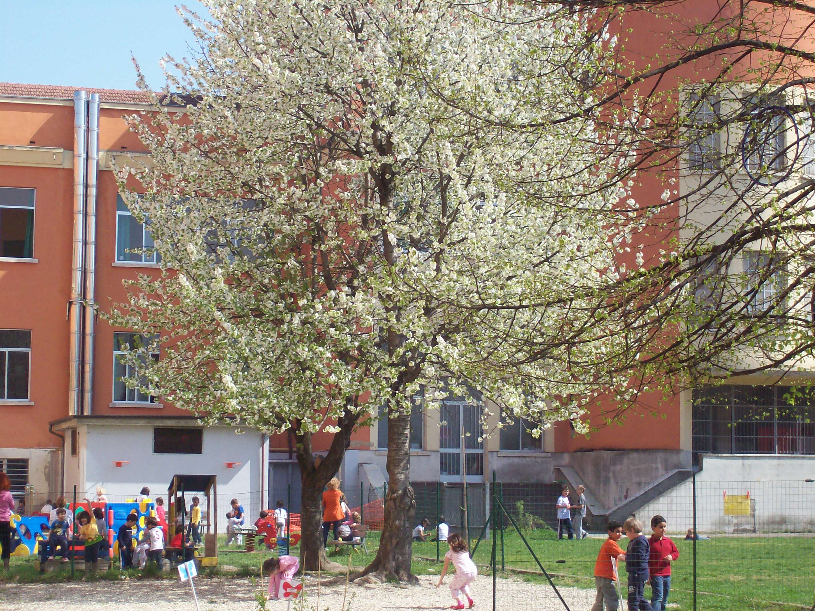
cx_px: 408
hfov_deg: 22.5
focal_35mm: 87
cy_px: 306
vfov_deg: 17.0
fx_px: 2048
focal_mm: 14.3
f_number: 4.3
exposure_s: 1/578
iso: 80
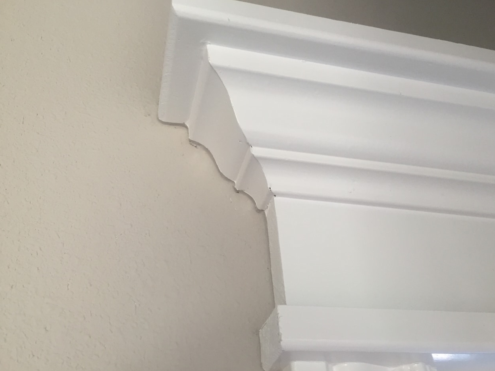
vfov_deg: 45.4
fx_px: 443
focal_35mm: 31
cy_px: 179
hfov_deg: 58.3
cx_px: 263
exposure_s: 1/30
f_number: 2.2
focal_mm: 4.15
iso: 100
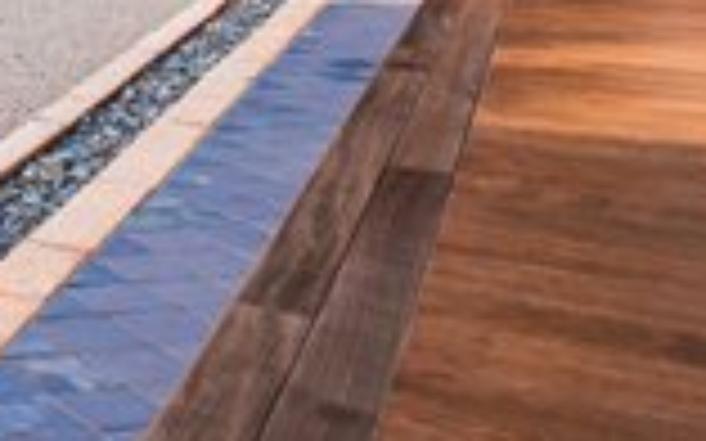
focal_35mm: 78
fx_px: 1500
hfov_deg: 18.3
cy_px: -261
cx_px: -684
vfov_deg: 15.2
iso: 125
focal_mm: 16
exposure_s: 1/40
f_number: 10
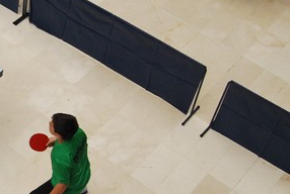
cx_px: -92
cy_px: 83
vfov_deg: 14.3
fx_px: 778
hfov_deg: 19.4
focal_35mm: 96
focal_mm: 23
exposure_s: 1/125
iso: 800
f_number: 9
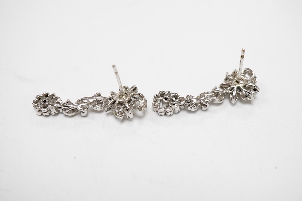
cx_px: 151
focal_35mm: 45
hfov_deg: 43.6
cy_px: 100
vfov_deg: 29.9
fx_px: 377
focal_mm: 30
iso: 1250
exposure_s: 1/125
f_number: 10
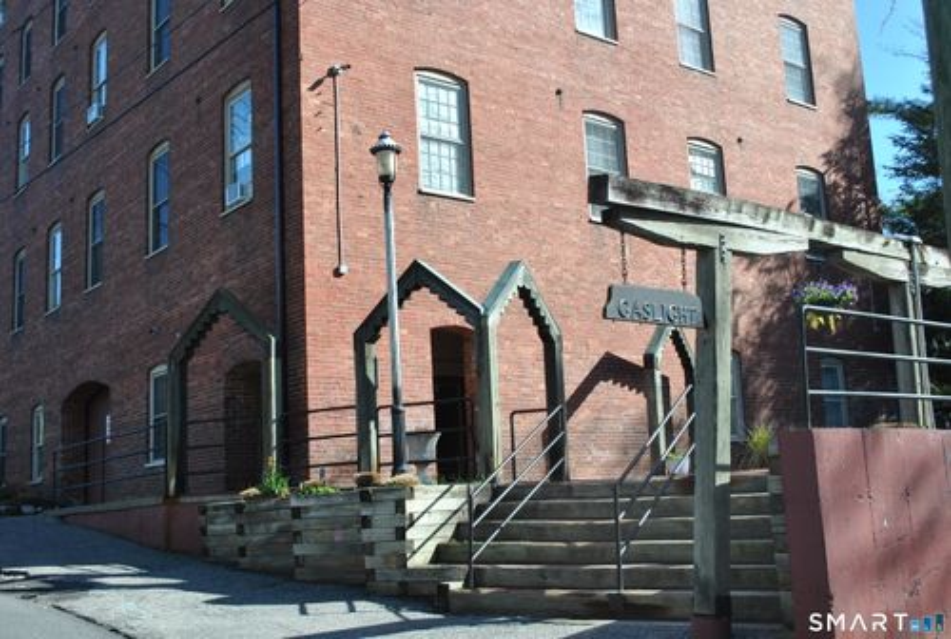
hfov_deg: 49.4
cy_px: 320
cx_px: 476
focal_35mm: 39
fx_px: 1033
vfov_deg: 34.4
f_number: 7.1
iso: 100
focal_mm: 26
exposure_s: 1/200
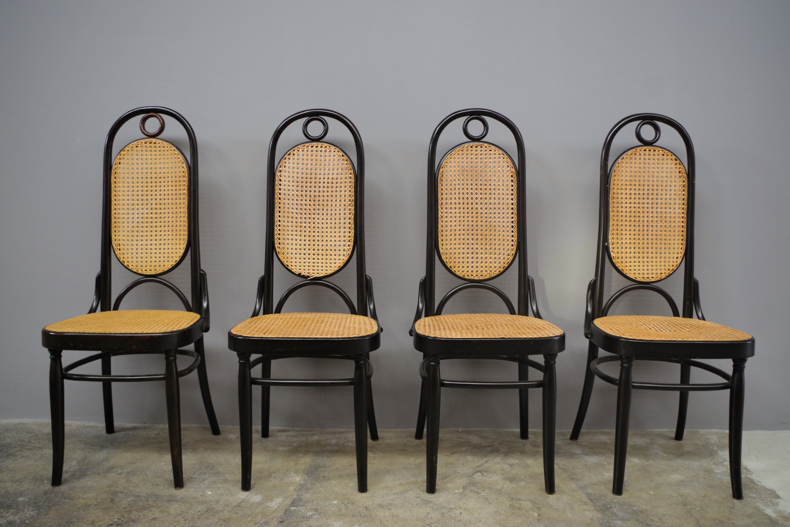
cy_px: 264
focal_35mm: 30
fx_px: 658
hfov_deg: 61.9
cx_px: 395
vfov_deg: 43.6
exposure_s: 1/60
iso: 800
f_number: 4
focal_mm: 20
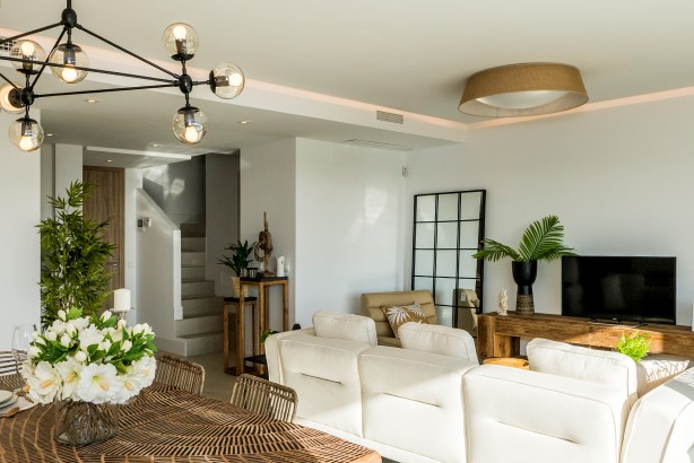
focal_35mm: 30
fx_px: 579
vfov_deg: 43.5
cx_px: 359
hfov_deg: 61.9
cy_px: 267
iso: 400
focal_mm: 16
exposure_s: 1/500
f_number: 8
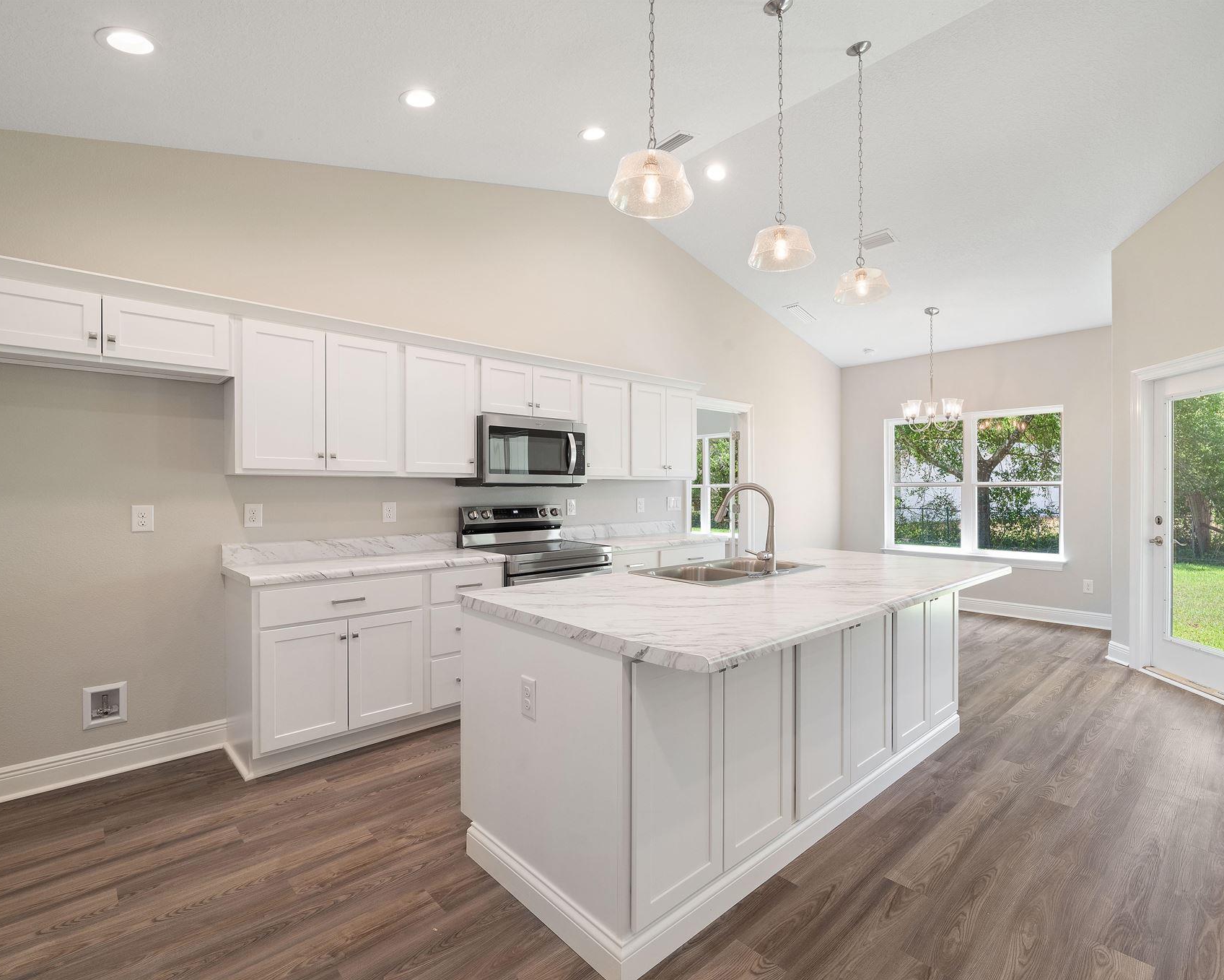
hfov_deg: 89.4
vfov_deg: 77.0
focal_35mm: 17
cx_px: 673
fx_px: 616
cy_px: 491
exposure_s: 1/4
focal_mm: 15
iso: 500
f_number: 10
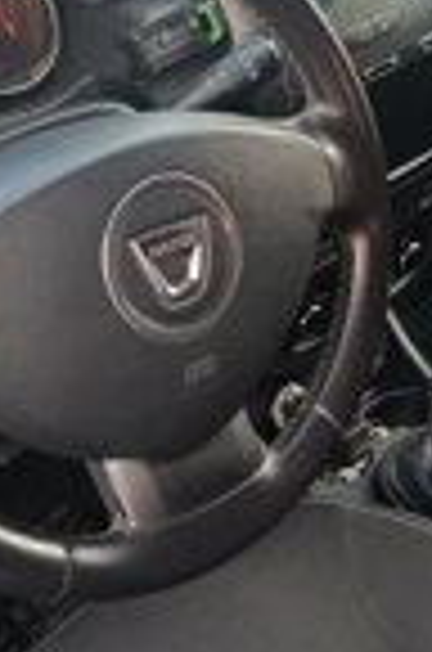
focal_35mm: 69
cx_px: 270
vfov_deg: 29.0
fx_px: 1248
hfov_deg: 19.6
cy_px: 189
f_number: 1.88
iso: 429
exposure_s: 1/101
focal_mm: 5.59
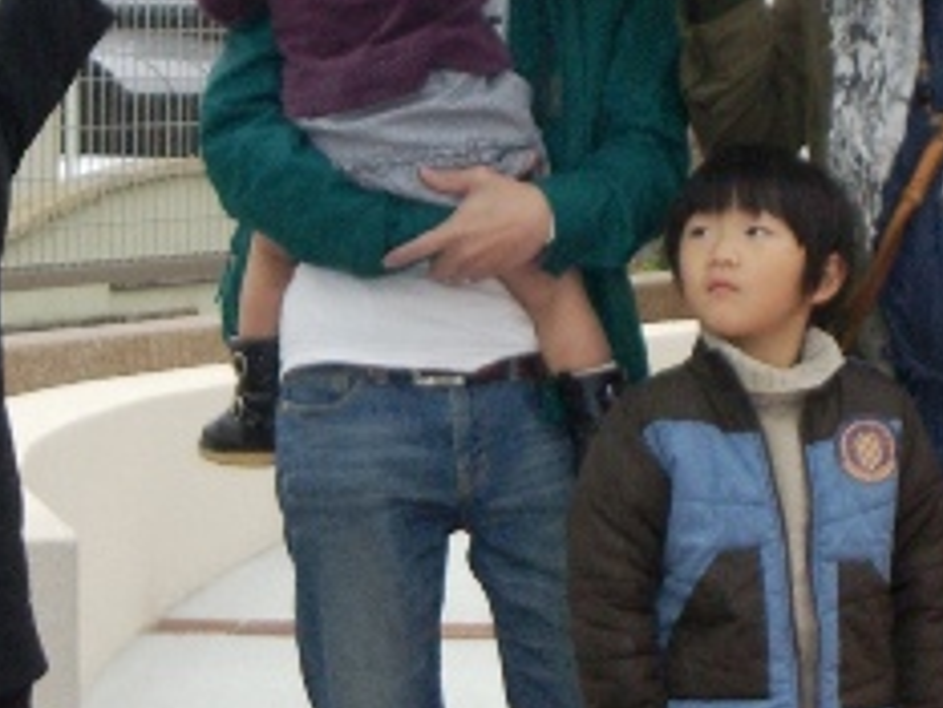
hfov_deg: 8.4
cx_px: 474
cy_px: 204
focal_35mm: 236
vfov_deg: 6.3
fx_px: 6432
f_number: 4.8
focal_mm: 19.7
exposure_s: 1/80
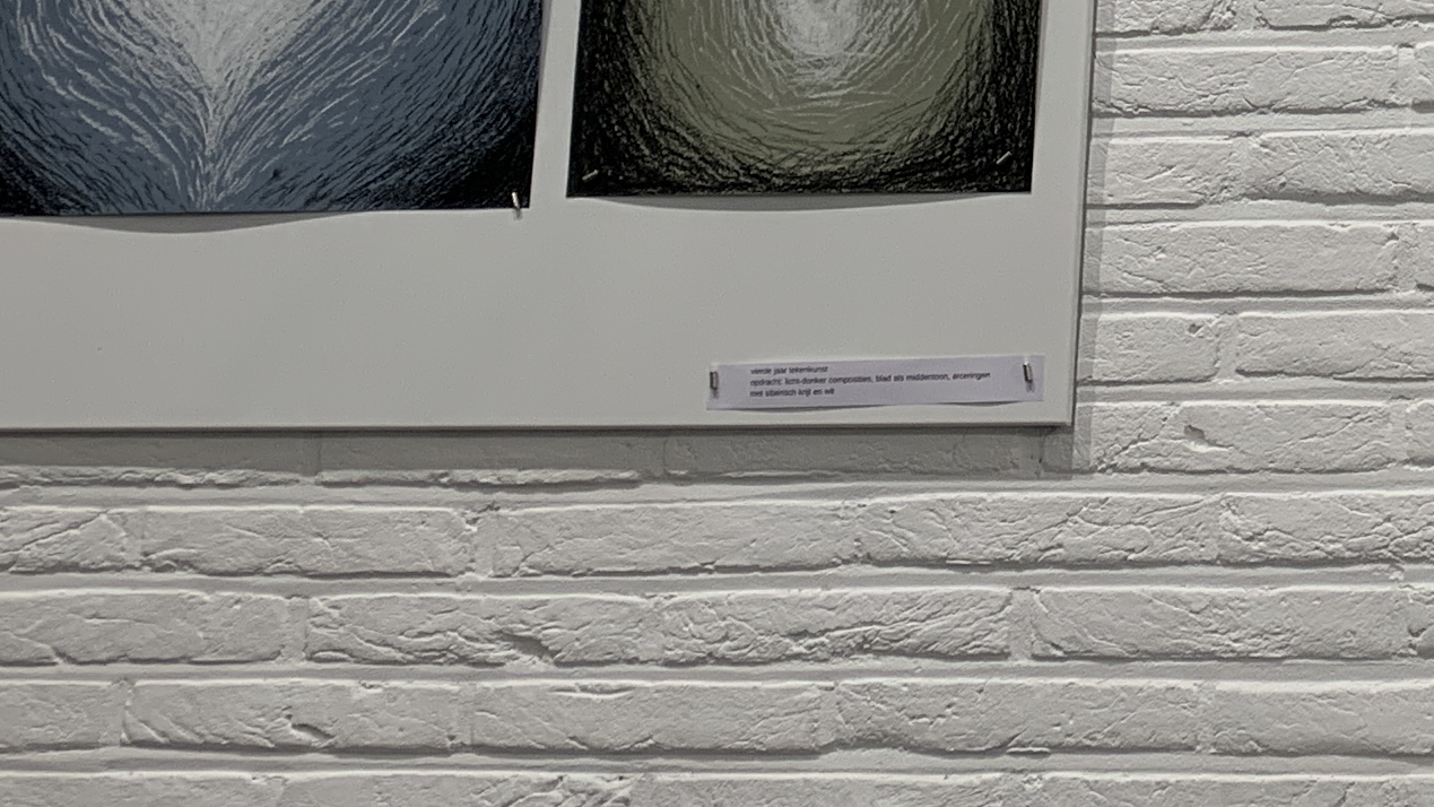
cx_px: 1596
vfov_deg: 12.9
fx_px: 3422
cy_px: -300
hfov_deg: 22.3
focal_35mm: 90
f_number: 1.8
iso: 50
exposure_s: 1/121
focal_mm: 4.25
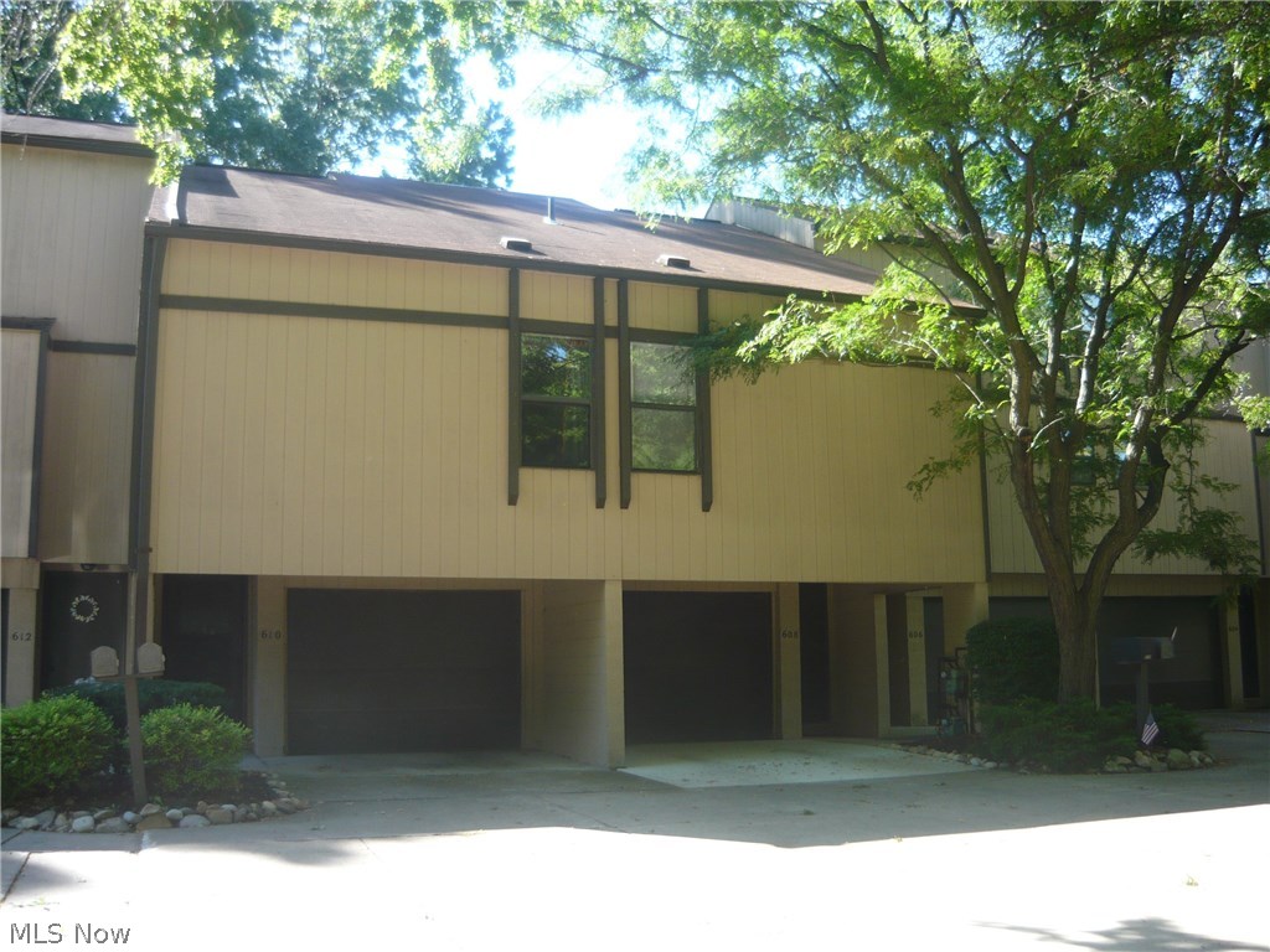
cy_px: 476
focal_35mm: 33
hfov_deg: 55.4
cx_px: 635
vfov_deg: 42.9
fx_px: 1211
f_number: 2.8
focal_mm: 5.5
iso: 100
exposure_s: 1/125
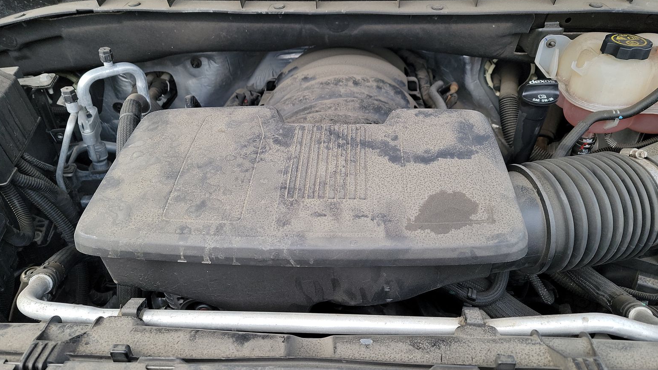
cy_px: 183
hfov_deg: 69.8
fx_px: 471
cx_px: 330
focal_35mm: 27
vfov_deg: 42.9
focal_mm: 6.7
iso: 121
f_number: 1.8
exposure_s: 1/59
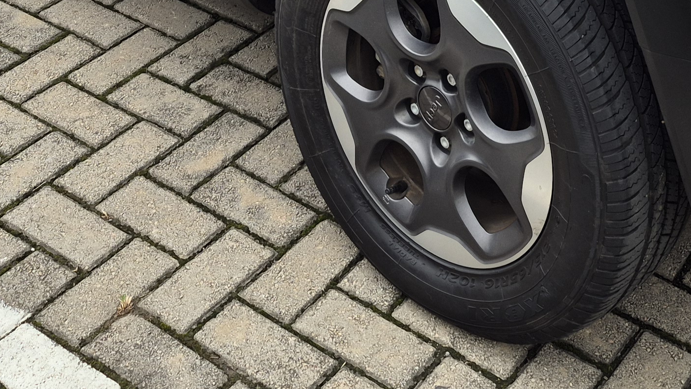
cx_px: 463
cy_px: -257
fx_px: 1301
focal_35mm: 71
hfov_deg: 29.5
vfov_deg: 15.2
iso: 25
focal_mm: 5.4
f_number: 1.8
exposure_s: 1/644
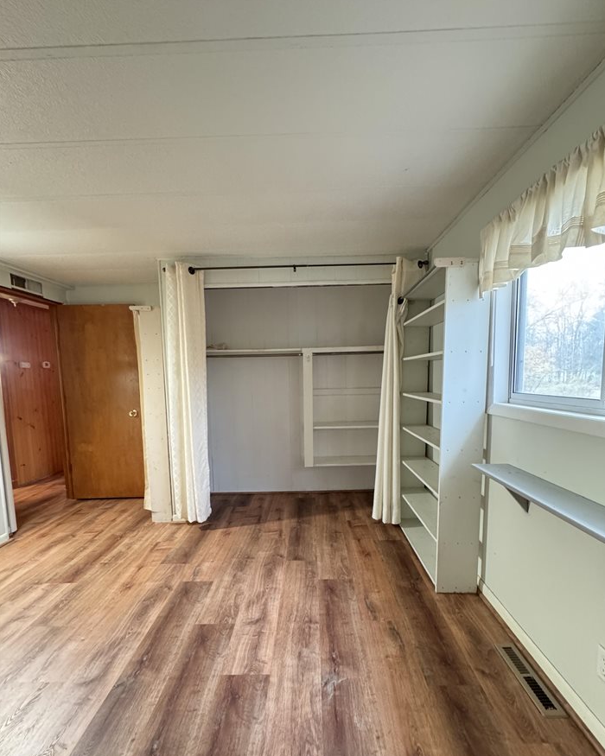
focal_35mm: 15
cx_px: 306
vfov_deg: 96.6
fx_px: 336
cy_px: 409
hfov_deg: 84.0
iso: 1250
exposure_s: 1/40
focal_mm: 2.22
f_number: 2.2
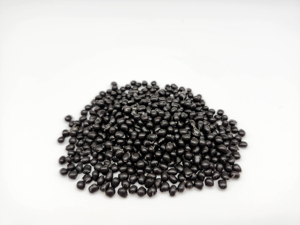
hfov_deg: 73.9
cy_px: 112
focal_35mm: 23
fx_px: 199
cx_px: 150
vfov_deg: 58.9
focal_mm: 5.54
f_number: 1.8
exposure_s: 1/180
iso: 40
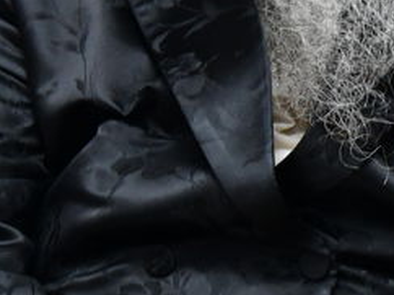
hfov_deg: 7.6
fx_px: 2911
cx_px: 617
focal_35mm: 256
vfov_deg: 5.8
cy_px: 1
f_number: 5.6
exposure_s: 1/100
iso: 1600
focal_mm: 46
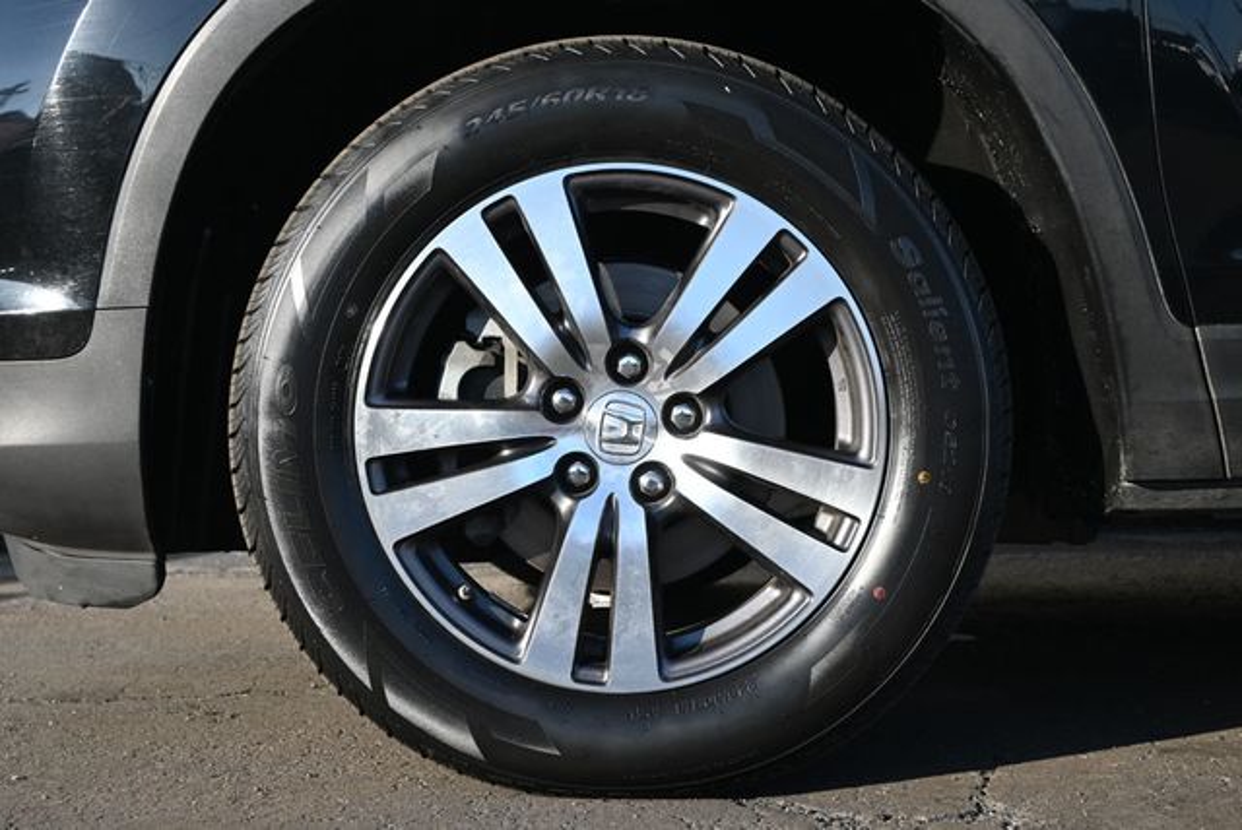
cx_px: 621
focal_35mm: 56
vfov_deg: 24.5
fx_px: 1916
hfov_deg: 35.9
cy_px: 415
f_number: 5.6
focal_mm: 37
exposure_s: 1/250
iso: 200
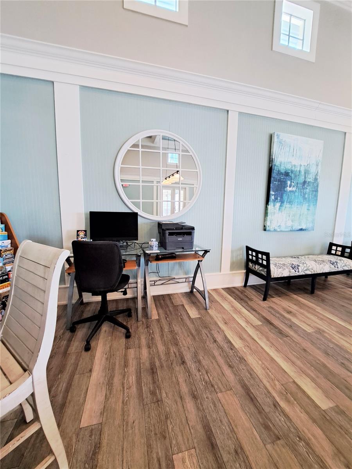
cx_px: 176
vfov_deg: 106.2
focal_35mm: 13
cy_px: 234
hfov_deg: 89.9
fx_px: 176
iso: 200
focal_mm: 1.74
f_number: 2.2
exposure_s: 1/40
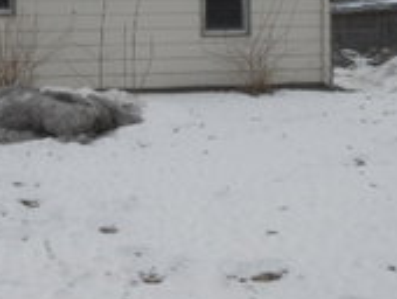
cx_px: 89
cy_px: 56
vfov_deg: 27.0
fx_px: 609
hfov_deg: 35.2
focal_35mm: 53
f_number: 3.5
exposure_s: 1/800
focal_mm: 4.6
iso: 80
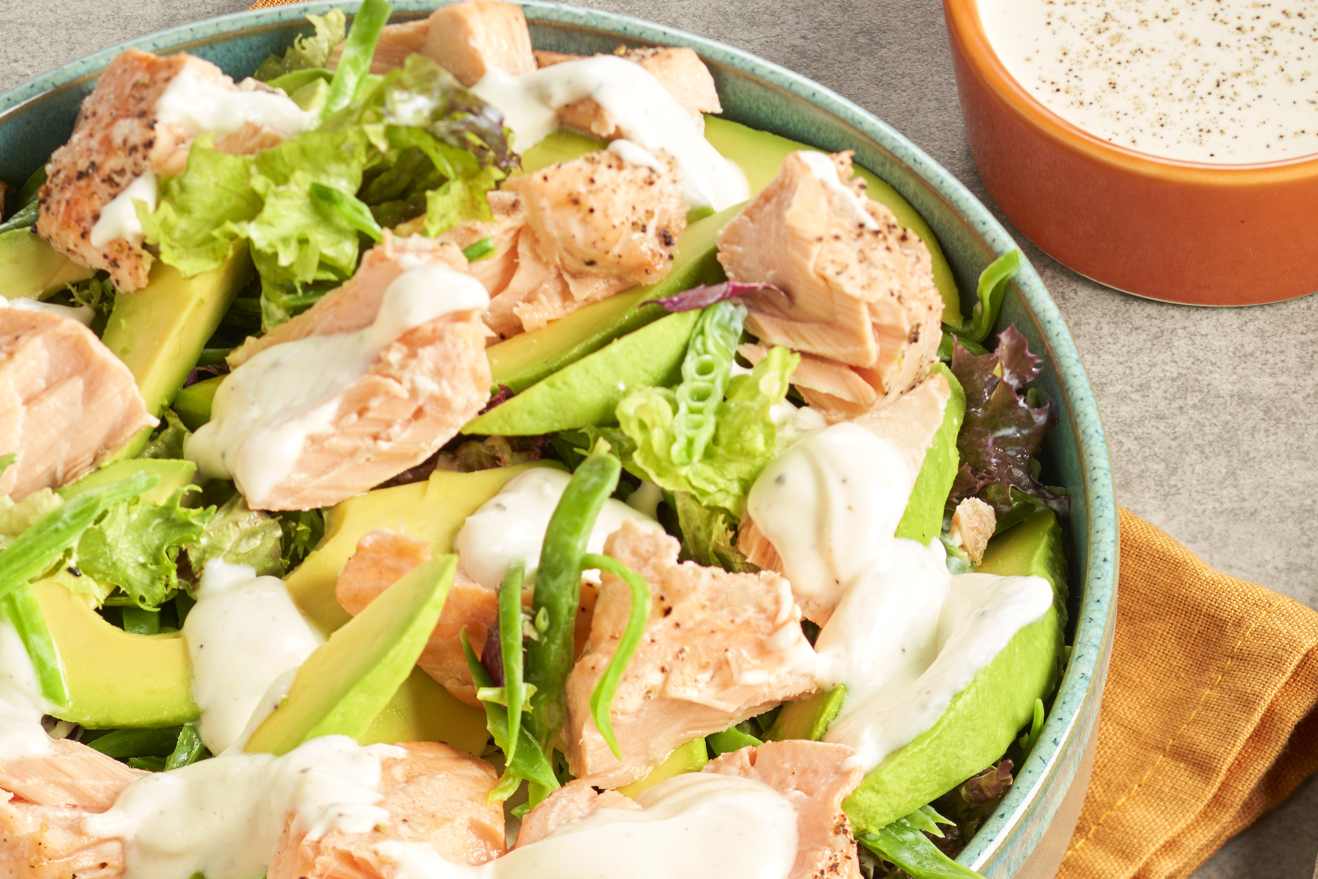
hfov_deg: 10.7
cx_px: 762
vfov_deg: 7.2
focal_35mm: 192
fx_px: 7029
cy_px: 565
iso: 50
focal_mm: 90
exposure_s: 1/160
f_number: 6.3
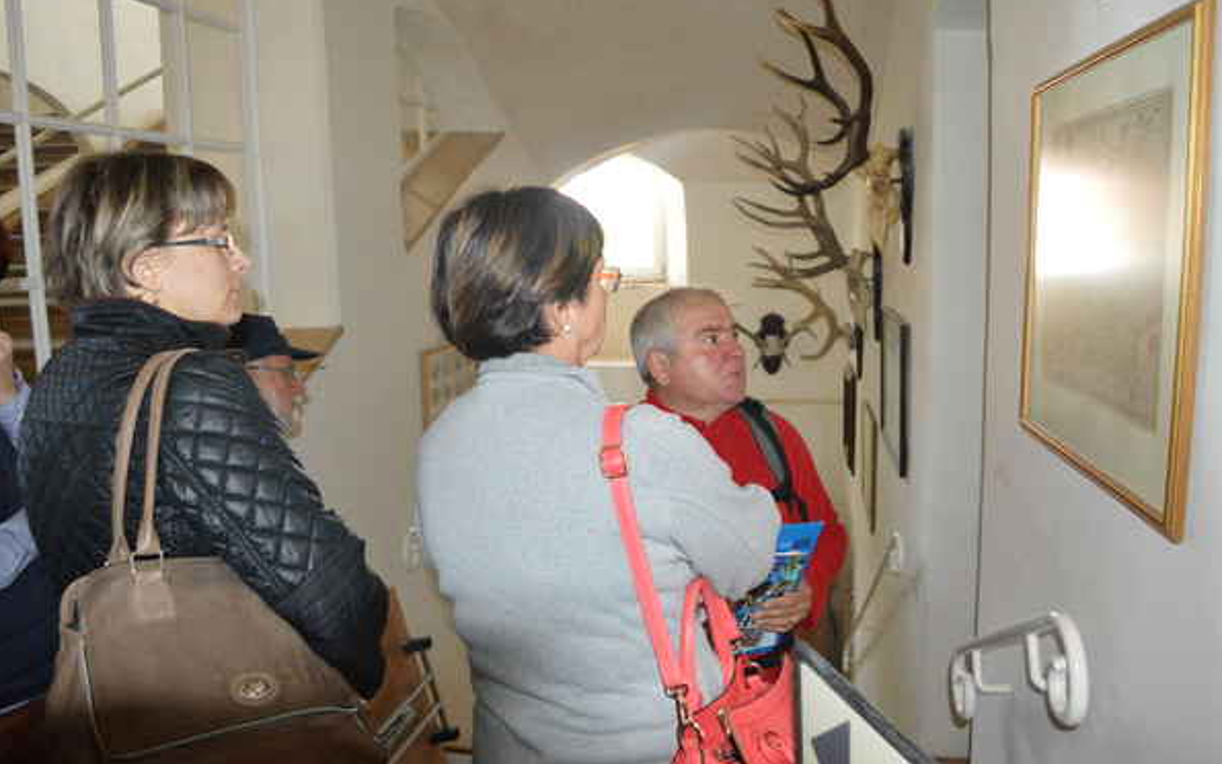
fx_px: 933
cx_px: 618
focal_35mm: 28
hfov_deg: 66.5
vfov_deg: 44.5
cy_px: 358
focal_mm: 18
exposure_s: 1/60
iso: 2500
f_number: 3.5
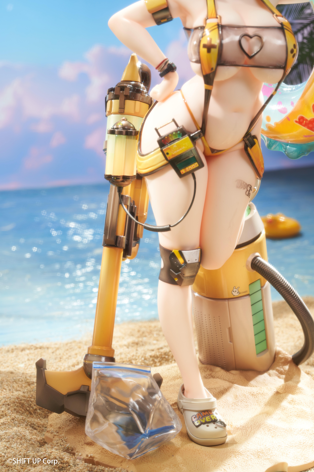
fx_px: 850
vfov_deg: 31.0
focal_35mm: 65
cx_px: 157
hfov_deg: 20.9
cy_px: 236
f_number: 11
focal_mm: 65
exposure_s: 1/6
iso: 400
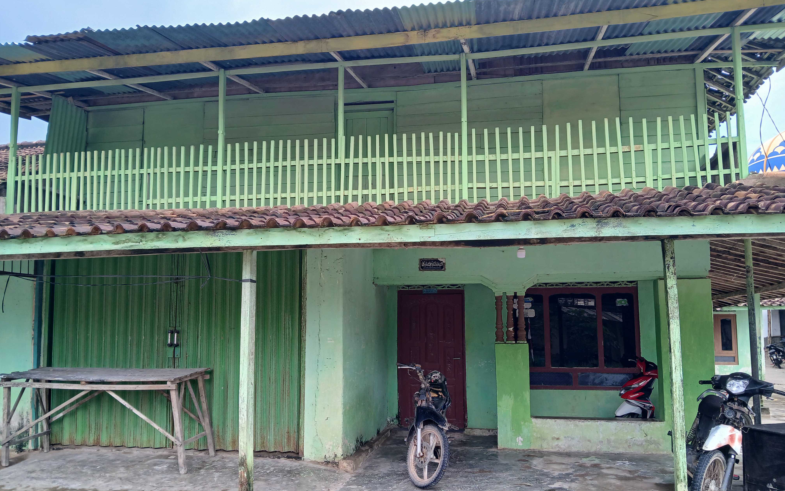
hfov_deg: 66.5
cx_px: 398
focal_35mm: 28
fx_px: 599
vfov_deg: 44.5
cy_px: 270
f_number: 1.8
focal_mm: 3.98
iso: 20
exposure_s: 1/147
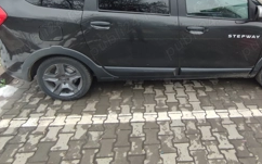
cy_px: 48
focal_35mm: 28
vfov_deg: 43.5
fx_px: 200
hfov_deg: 65.7
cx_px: 161
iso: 50
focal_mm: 1.65
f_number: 2.2
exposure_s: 1/132
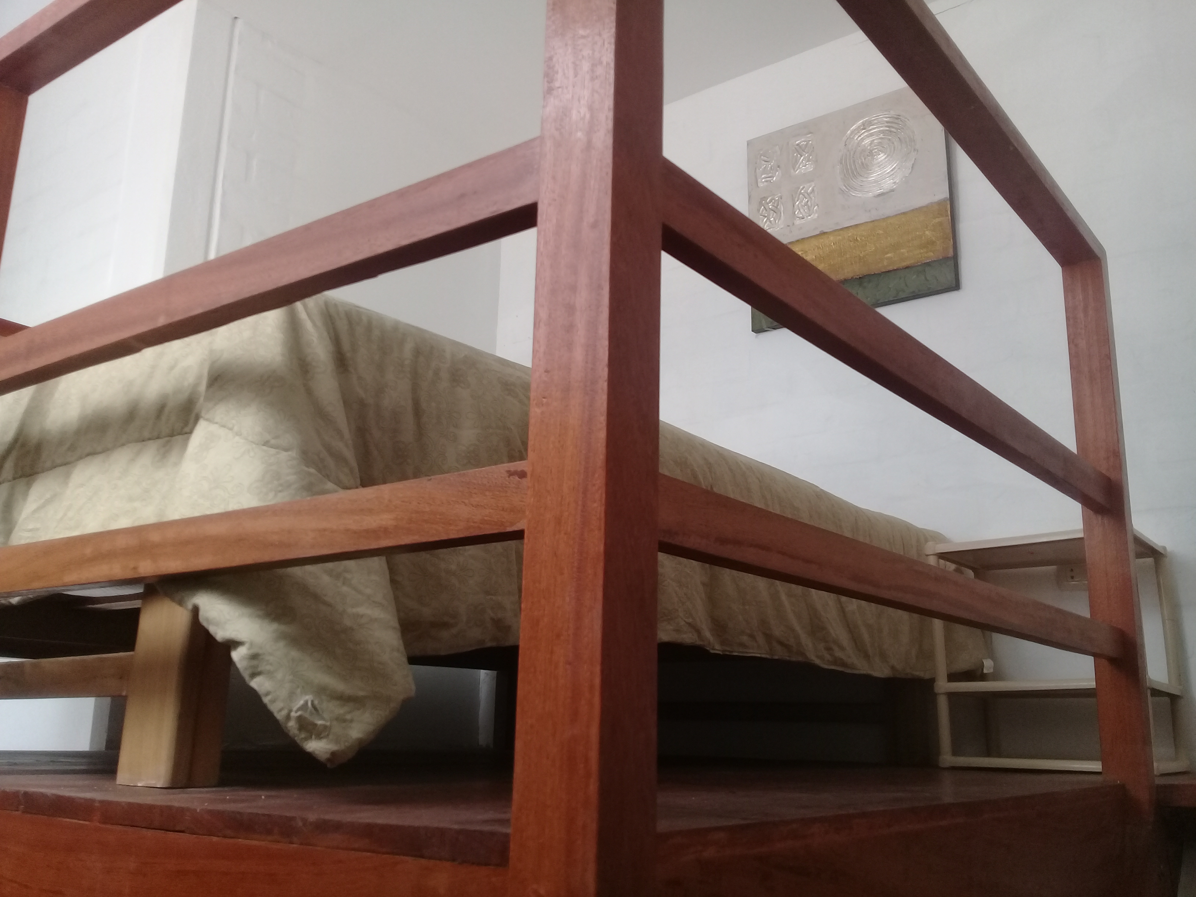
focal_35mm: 31
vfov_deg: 45.4
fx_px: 1071
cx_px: 598
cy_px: 448
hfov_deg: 58.4
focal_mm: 3.3
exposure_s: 1/33
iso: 80
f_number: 2.2
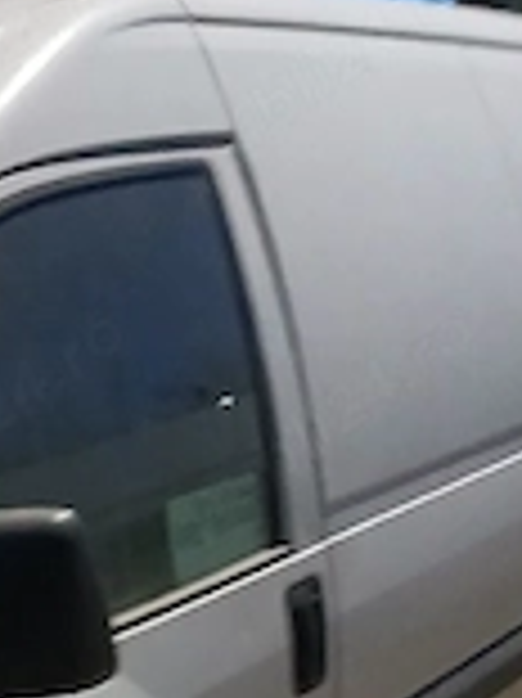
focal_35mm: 67
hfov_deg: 21.5
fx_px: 1349
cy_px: 829
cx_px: 68
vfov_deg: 26.0
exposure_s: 1/16.7
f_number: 1.8
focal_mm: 3.98
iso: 1600
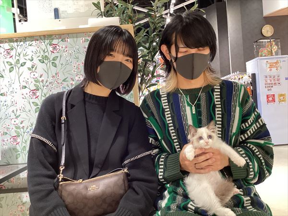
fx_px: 258
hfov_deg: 58.4
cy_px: 108
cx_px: 144
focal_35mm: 31
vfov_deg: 45.4
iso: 320
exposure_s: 1/60
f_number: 2.4
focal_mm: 3.3
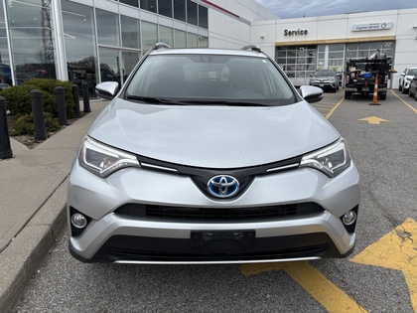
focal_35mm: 26
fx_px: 313
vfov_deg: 53.1
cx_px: 208
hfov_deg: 67.3
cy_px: 156
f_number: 1.6
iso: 50
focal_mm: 5.96
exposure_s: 1/1590
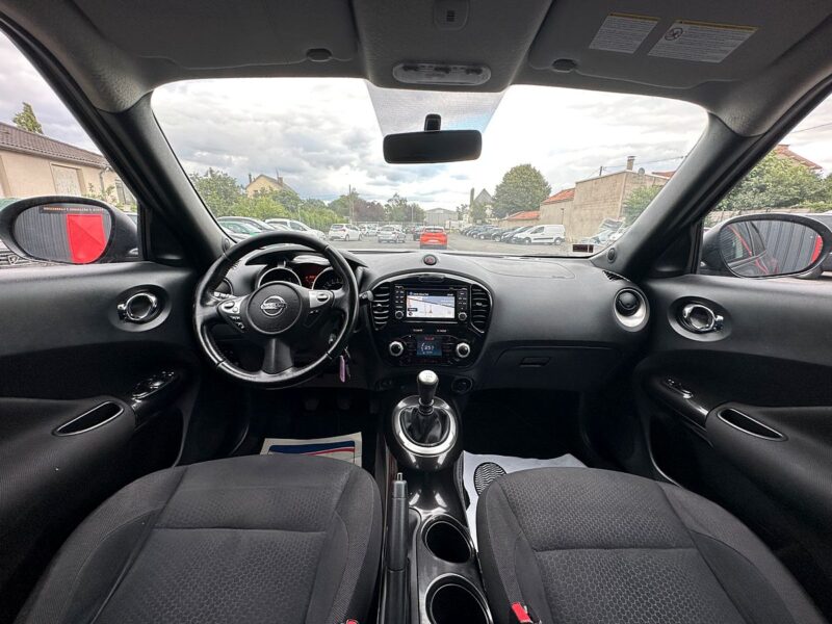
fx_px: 336
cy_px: 312
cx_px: 416
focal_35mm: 14
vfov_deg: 85.7
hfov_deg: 102.1
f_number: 2.2
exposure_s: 1/99
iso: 64
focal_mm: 2.22
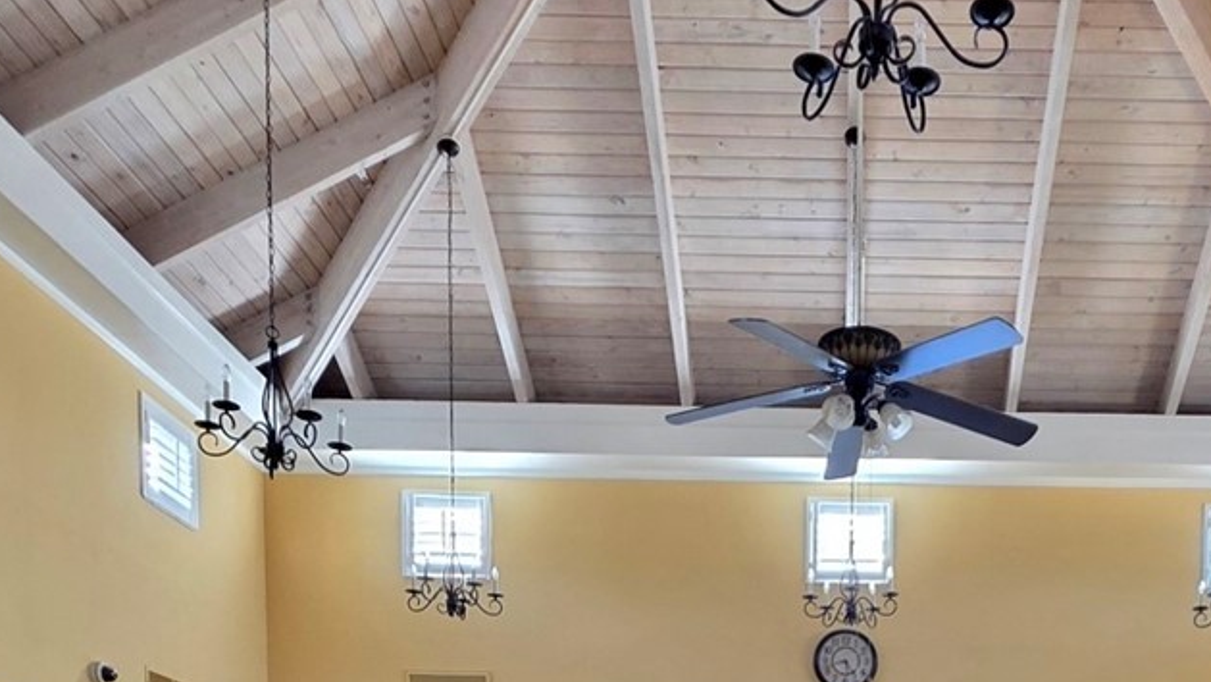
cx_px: 839
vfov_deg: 25.0
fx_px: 1156
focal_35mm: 36
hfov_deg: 53.8
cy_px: 1027
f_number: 1.9
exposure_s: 1/60
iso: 250
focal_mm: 2.2
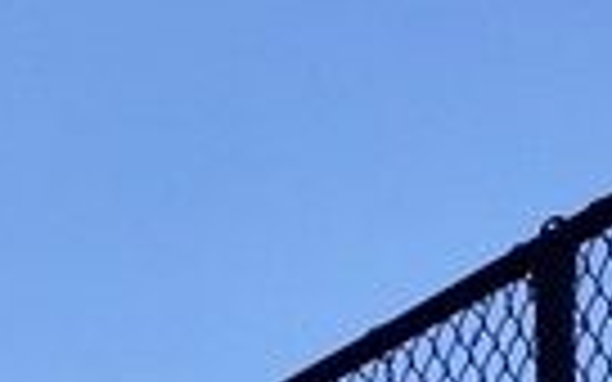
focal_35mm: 232
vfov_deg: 5.0
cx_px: 410
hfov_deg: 9.0
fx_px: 3870
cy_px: 1609
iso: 25
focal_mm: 4.15
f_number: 2.2
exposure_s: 1/905
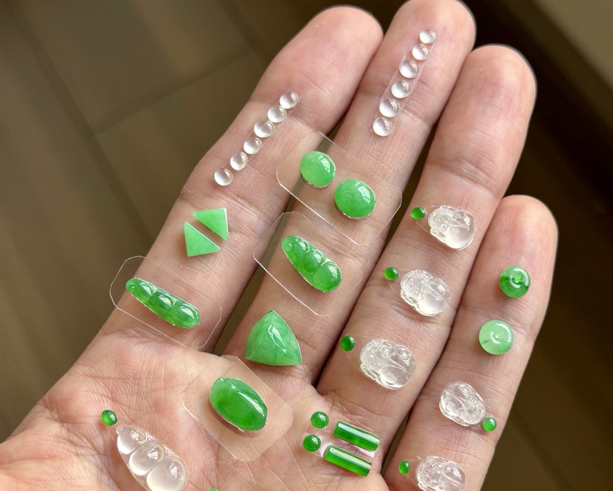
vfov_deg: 24.1
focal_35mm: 63
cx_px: 307
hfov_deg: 30.0
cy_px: 320
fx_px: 1143
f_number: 1.78
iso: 64
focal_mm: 6.76
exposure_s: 1/121
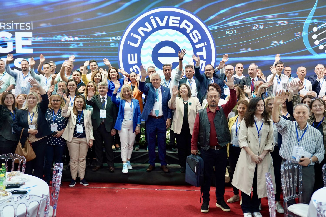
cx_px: 163
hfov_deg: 55.8
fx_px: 308
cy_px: 108
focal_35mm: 34
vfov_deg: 38.9
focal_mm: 34
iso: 1000
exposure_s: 1/100
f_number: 3.2
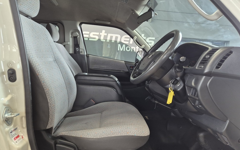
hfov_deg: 72.6
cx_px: 121
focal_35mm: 25
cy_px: 80
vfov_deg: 49.2
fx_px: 163
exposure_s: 1/100
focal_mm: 5.4
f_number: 1.8
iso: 250
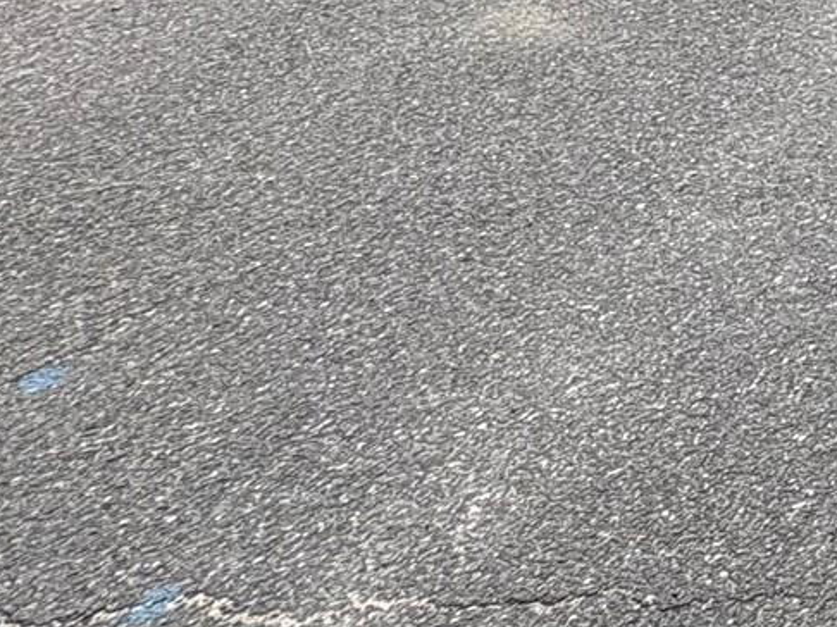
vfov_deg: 19.8
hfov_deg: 18.5
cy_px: -431
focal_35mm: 59
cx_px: 1726
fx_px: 1426
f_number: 2.2
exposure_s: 1/1420
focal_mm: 2.22
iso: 50
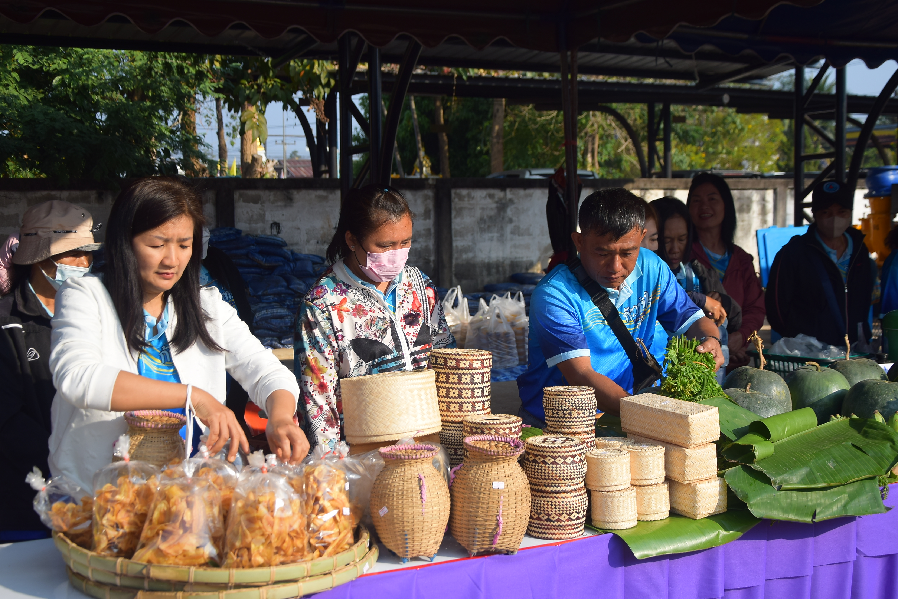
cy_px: 319
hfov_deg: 41.1
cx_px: 448
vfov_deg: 28.1
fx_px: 1198
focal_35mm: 48
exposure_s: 1/400
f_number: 4.5
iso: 100
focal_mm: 30
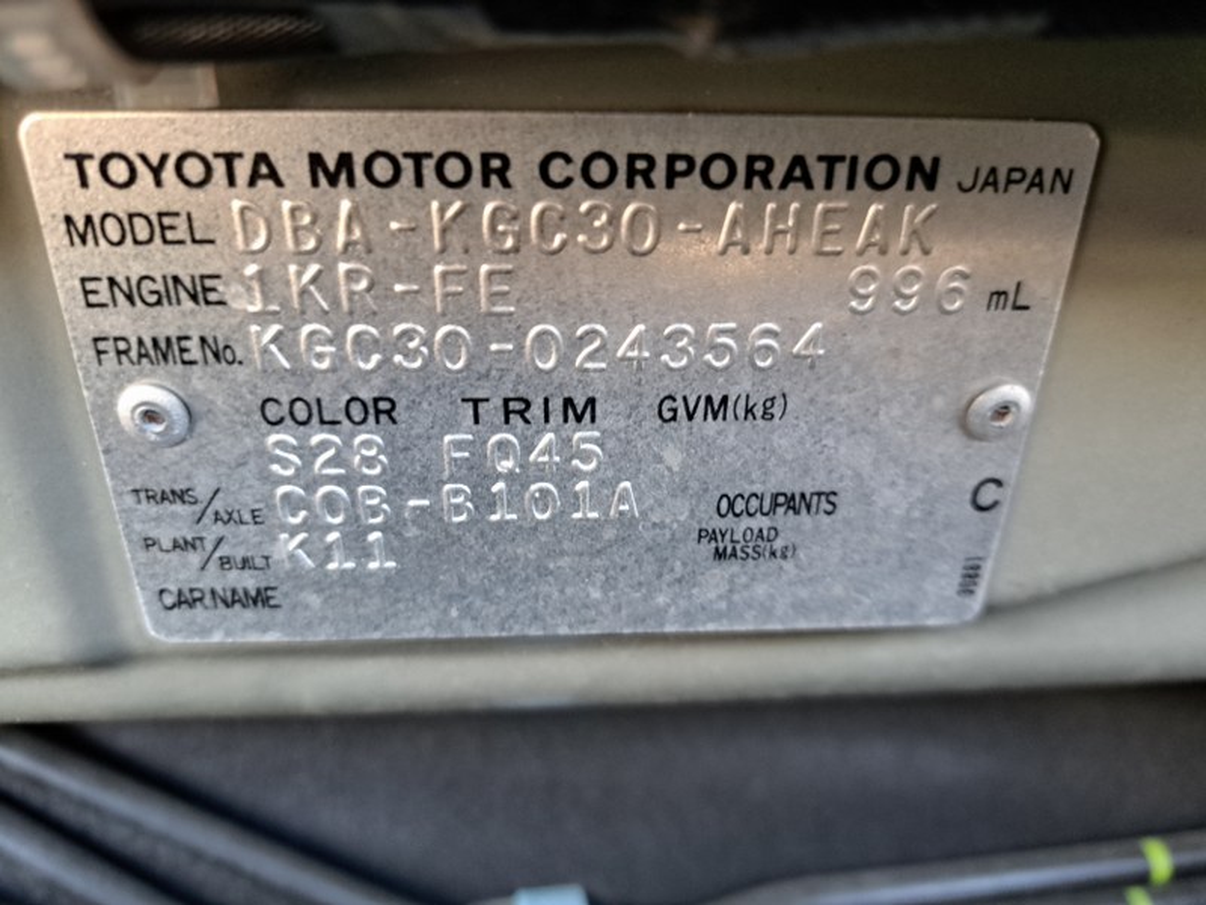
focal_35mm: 24
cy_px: 452
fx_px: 836
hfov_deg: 71.6
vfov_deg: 56.8
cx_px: 603
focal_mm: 5.23
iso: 320
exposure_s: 1/50
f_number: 1.8
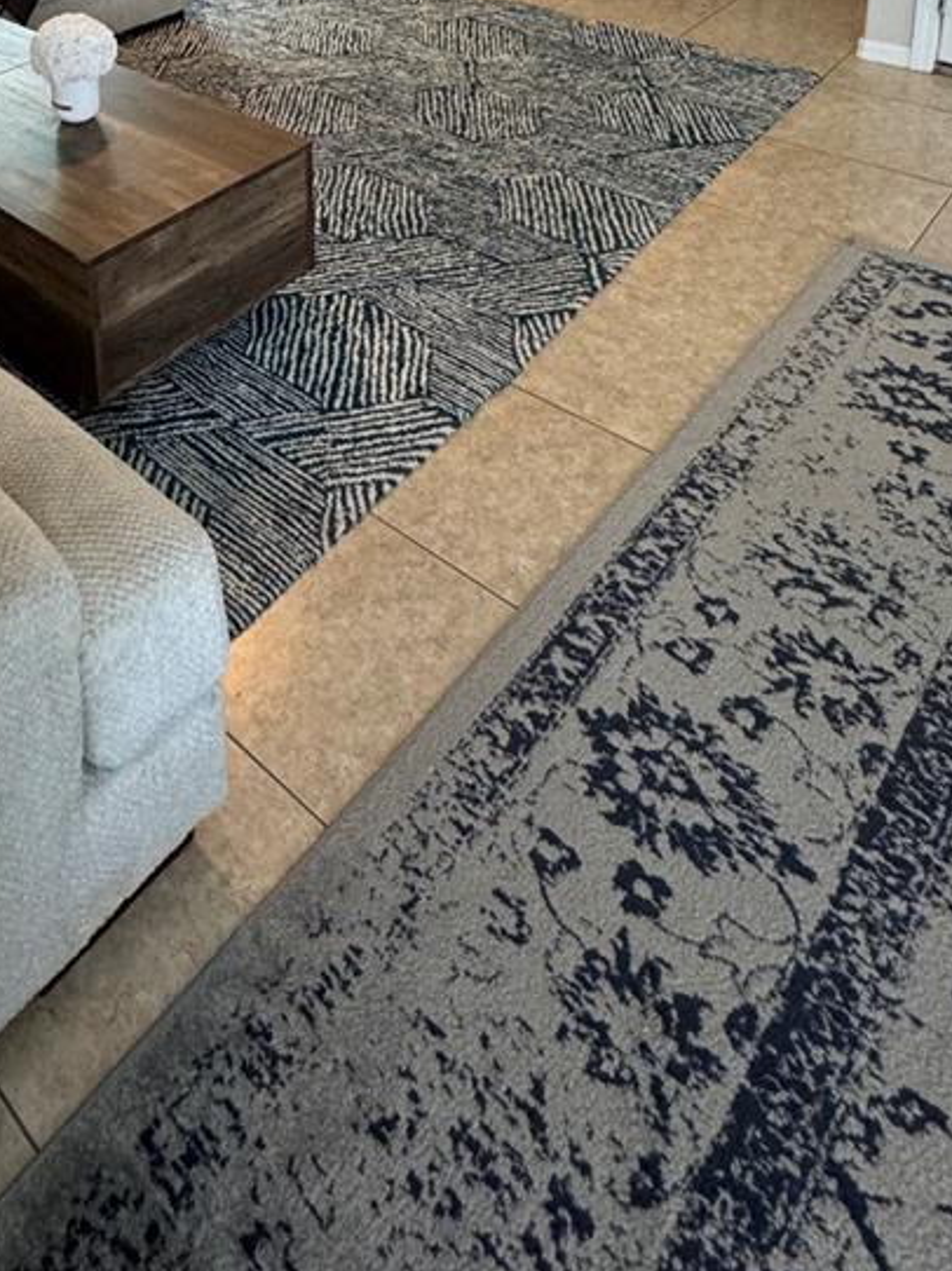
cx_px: 141
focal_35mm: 31
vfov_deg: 45.5
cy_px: -94
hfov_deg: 42.5
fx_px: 1138
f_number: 2.2
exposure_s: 1/120
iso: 320
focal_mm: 2.22
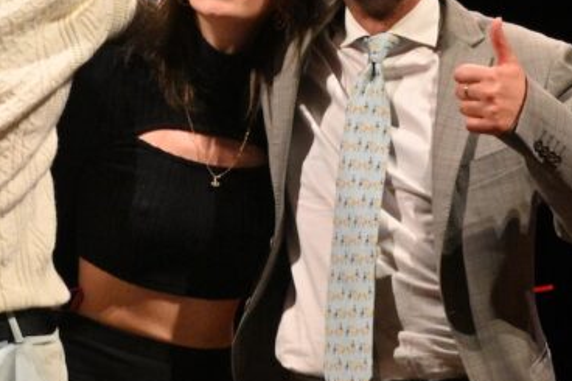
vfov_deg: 5.2
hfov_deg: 7.8
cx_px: 219
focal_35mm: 265
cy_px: 31
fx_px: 4208
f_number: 14
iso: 6400
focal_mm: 85
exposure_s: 1/125
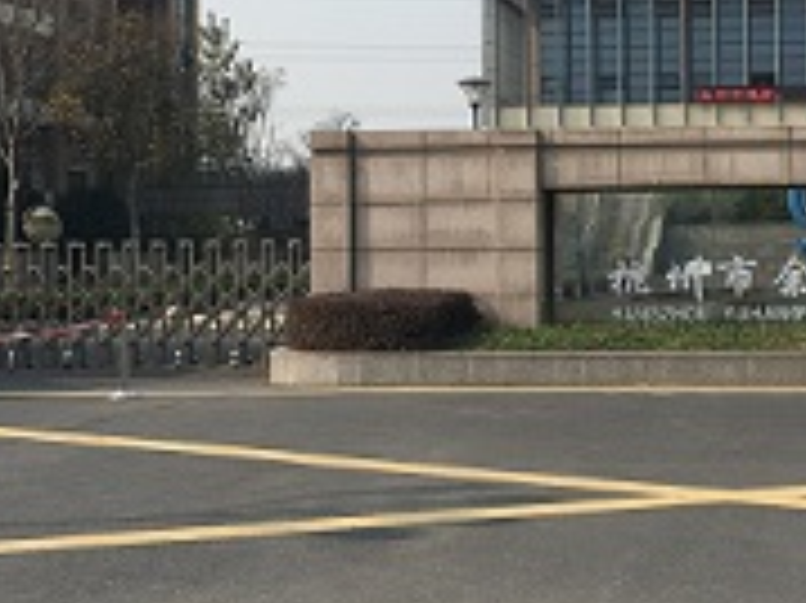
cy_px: 191
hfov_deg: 23.8
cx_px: 644
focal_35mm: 81
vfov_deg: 18.1
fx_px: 1885
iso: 25
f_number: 2.2
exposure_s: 1/1570
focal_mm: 4.15
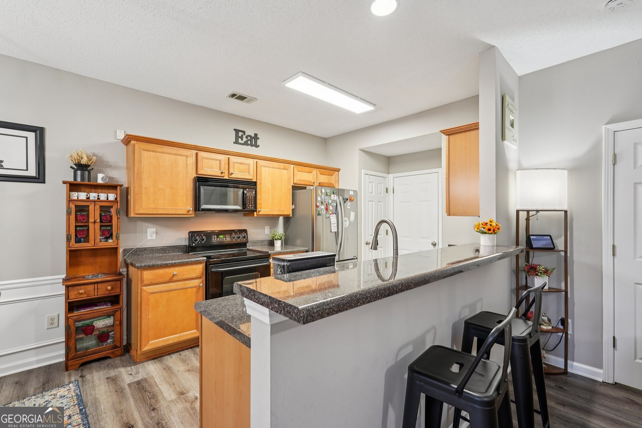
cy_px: 214
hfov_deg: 96.7
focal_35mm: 16
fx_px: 285
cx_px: 321
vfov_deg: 73.7
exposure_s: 1/10
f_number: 8
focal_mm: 16
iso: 800
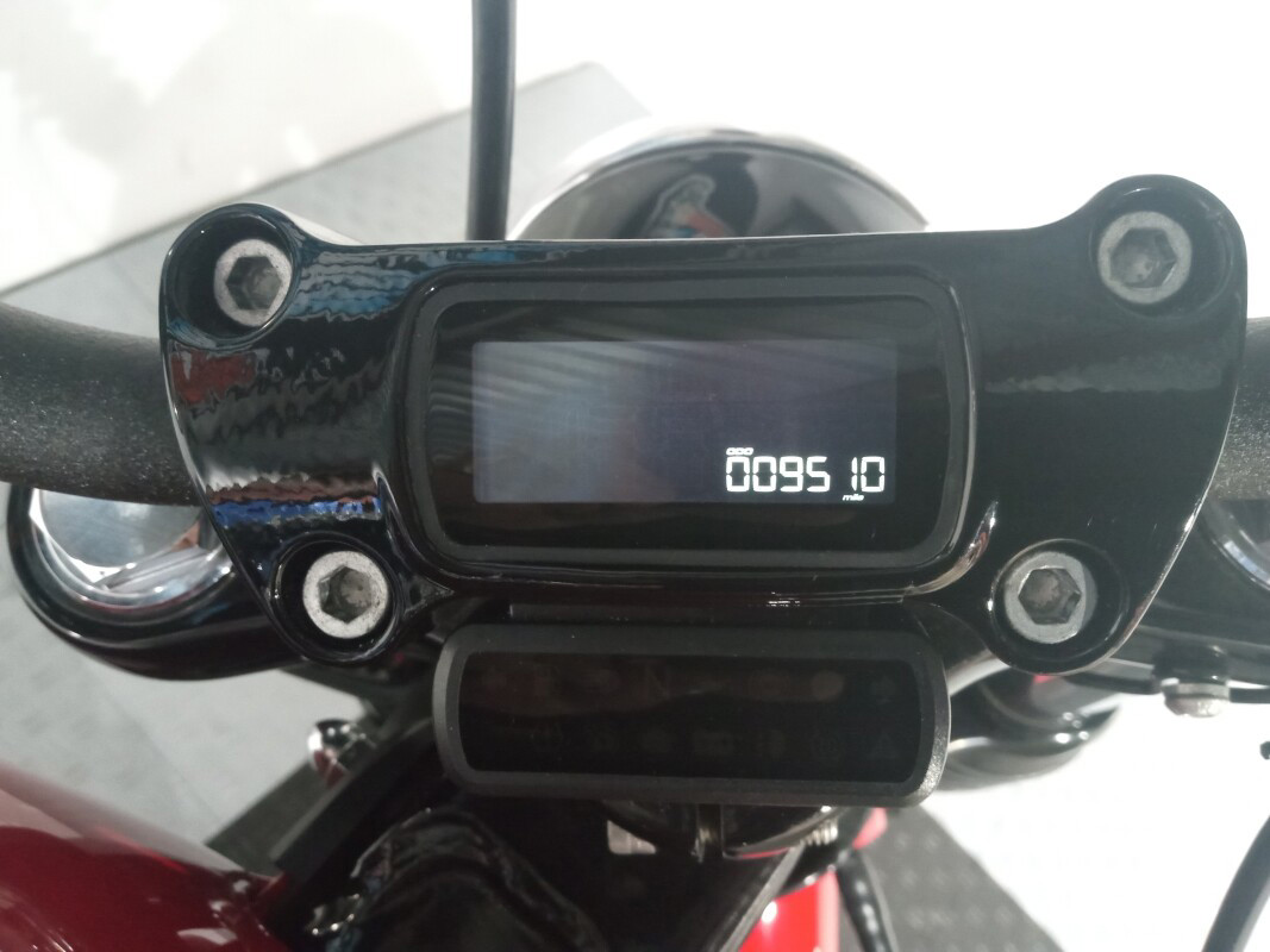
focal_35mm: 28
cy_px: 476
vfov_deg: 49.7
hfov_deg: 63.4
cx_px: 635
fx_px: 1027
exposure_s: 1/30
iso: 1887
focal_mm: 3.71
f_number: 2.2
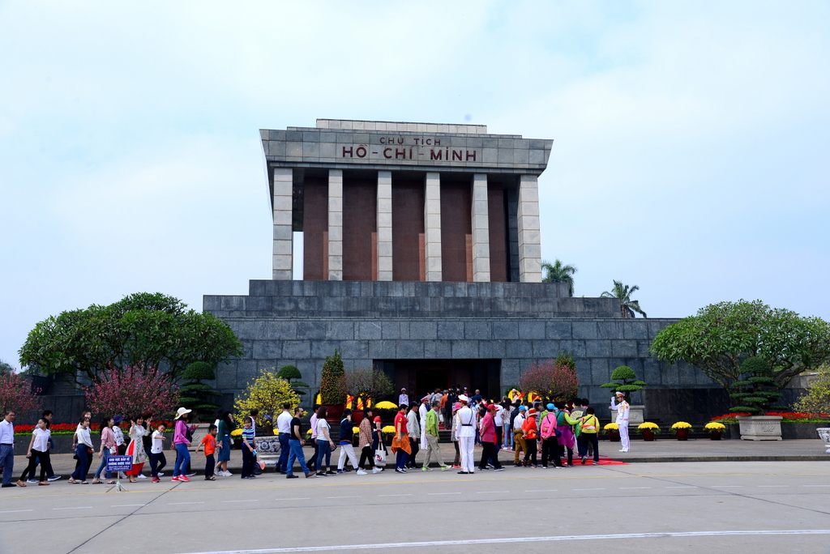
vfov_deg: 37.9
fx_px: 807
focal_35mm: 35
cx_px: 415
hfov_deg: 54.4
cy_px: 277
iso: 200
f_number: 8
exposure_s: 1/400
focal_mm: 35
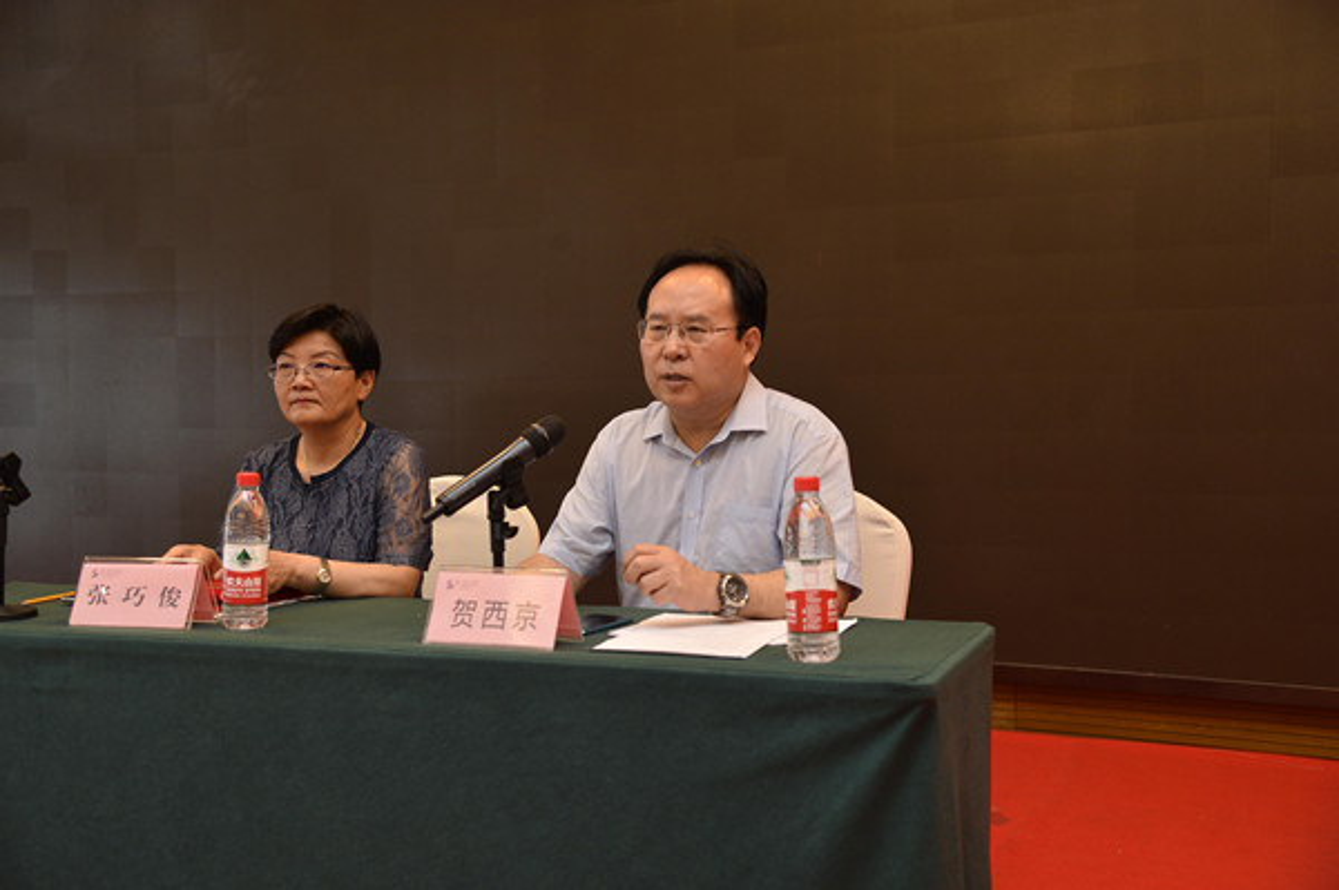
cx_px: 670
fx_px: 1412
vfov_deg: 35.0
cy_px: 445
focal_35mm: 38
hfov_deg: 50.7
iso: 500
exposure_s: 1/60
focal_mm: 38
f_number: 4
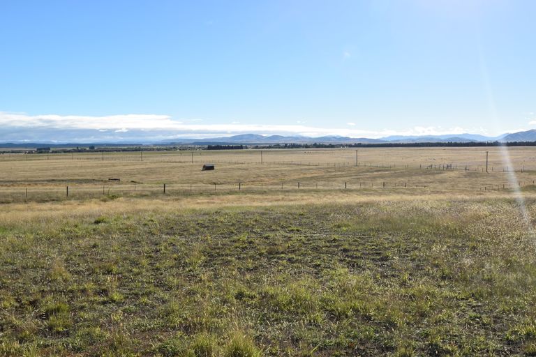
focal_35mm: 32
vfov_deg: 41.7
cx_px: 268
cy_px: 178
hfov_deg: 59.5
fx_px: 469
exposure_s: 1/200
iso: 100
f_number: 13
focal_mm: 21
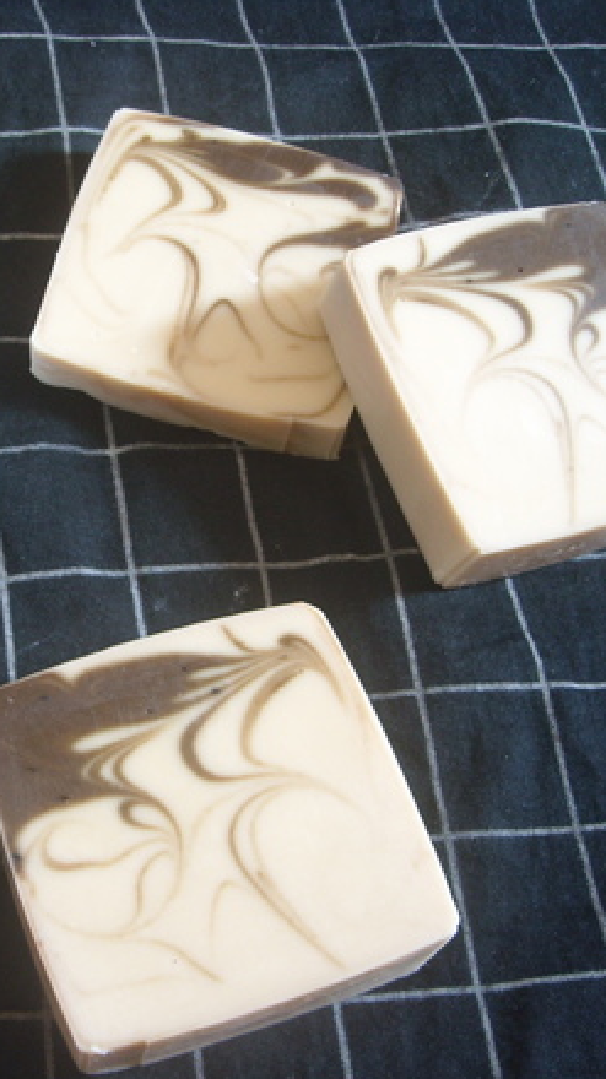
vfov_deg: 39.9
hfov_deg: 22.6
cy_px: 542
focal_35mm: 52
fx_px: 1488
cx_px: 81
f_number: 2.8
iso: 100
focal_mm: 5.7
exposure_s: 1/2.5
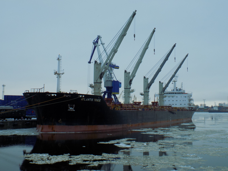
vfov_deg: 31.5
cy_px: 86
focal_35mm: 46
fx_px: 303
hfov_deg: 41.2
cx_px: 114
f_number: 3.7
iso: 80
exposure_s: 1/80
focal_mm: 8.1
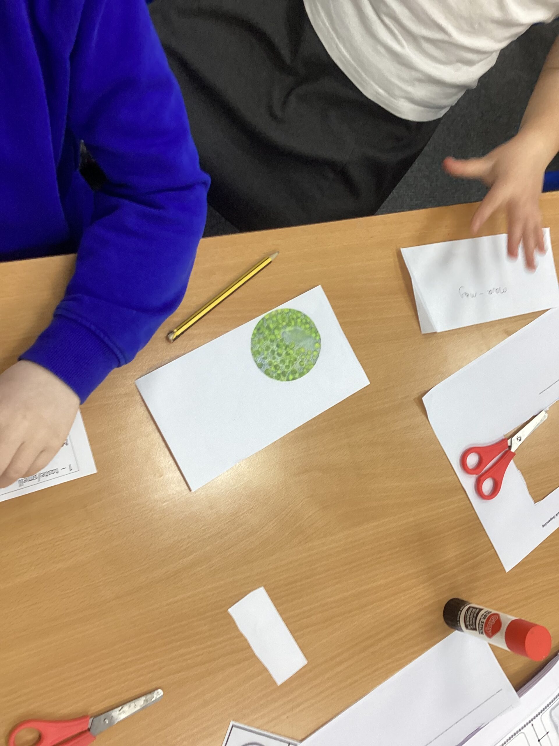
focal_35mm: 31
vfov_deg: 58.4
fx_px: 667
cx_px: 280
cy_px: 373
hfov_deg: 45.4
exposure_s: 1/50
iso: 80
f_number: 2.4
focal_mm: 3.3
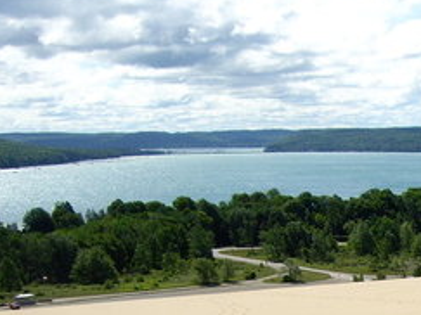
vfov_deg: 14.3
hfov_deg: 18.7
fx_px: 1216
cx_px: 495
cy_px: 377
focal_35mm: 100
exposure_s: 1/1000
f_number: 4.3
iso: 100
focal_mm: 6.2
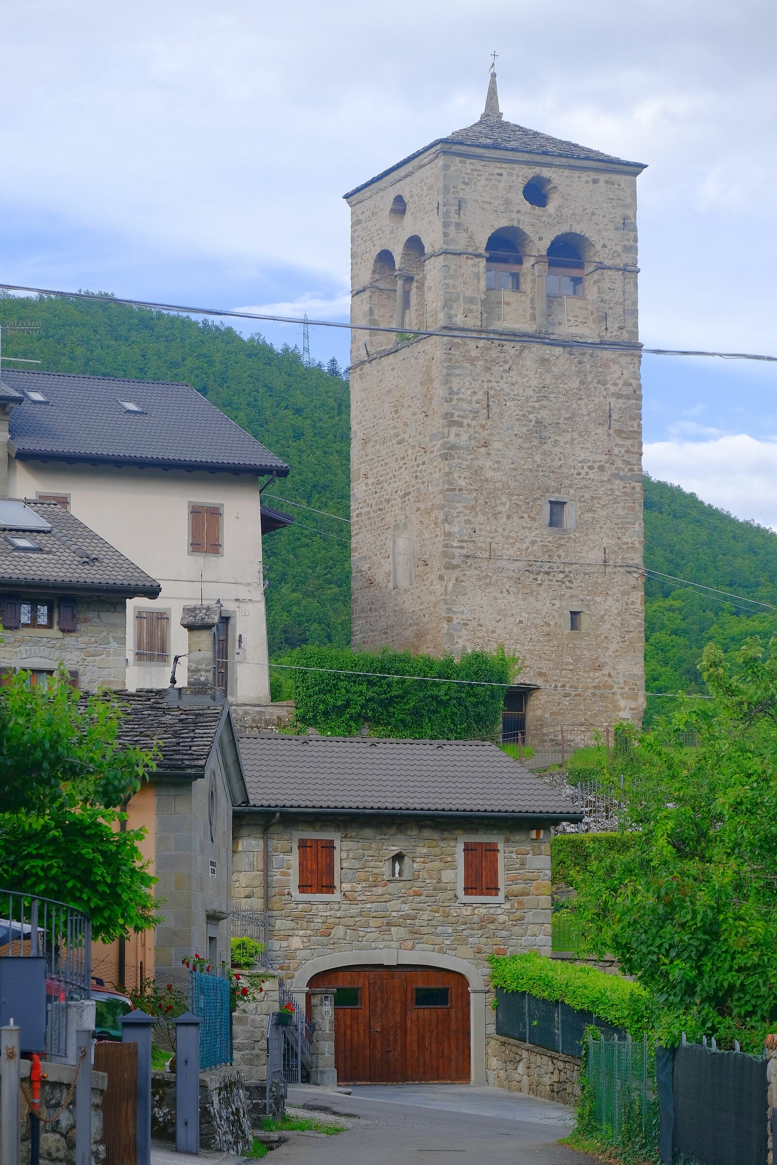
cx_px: 388
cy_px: 582
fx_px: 2849
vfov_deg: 23.1
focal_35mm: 88
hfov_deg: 15.5
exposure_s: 1/180
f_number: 5.6
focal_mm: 58.9
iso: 320
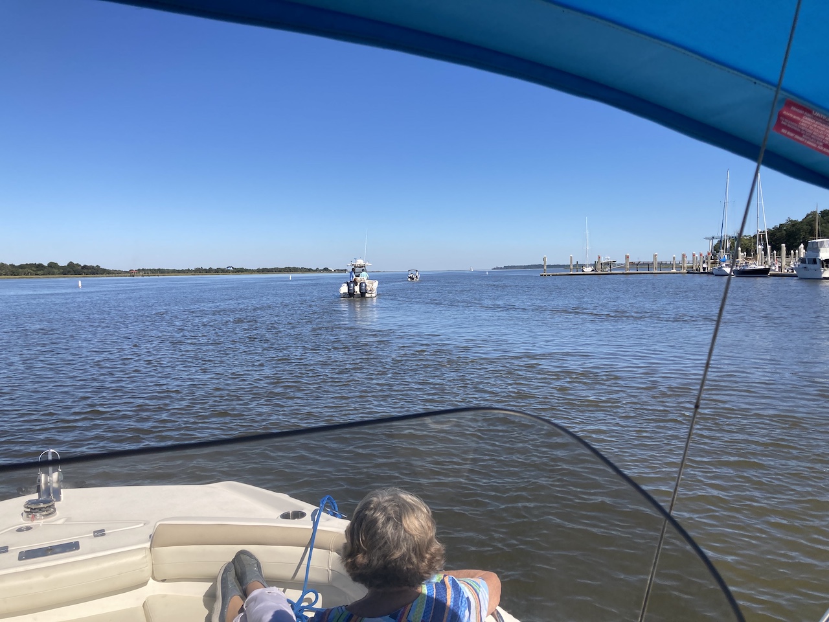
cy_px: 311
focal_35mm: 28
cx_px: 414
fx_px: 671
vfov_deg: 49.7
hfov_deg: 63.4
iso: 20
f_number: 1.8
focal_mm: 3.99
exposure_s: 1/2558
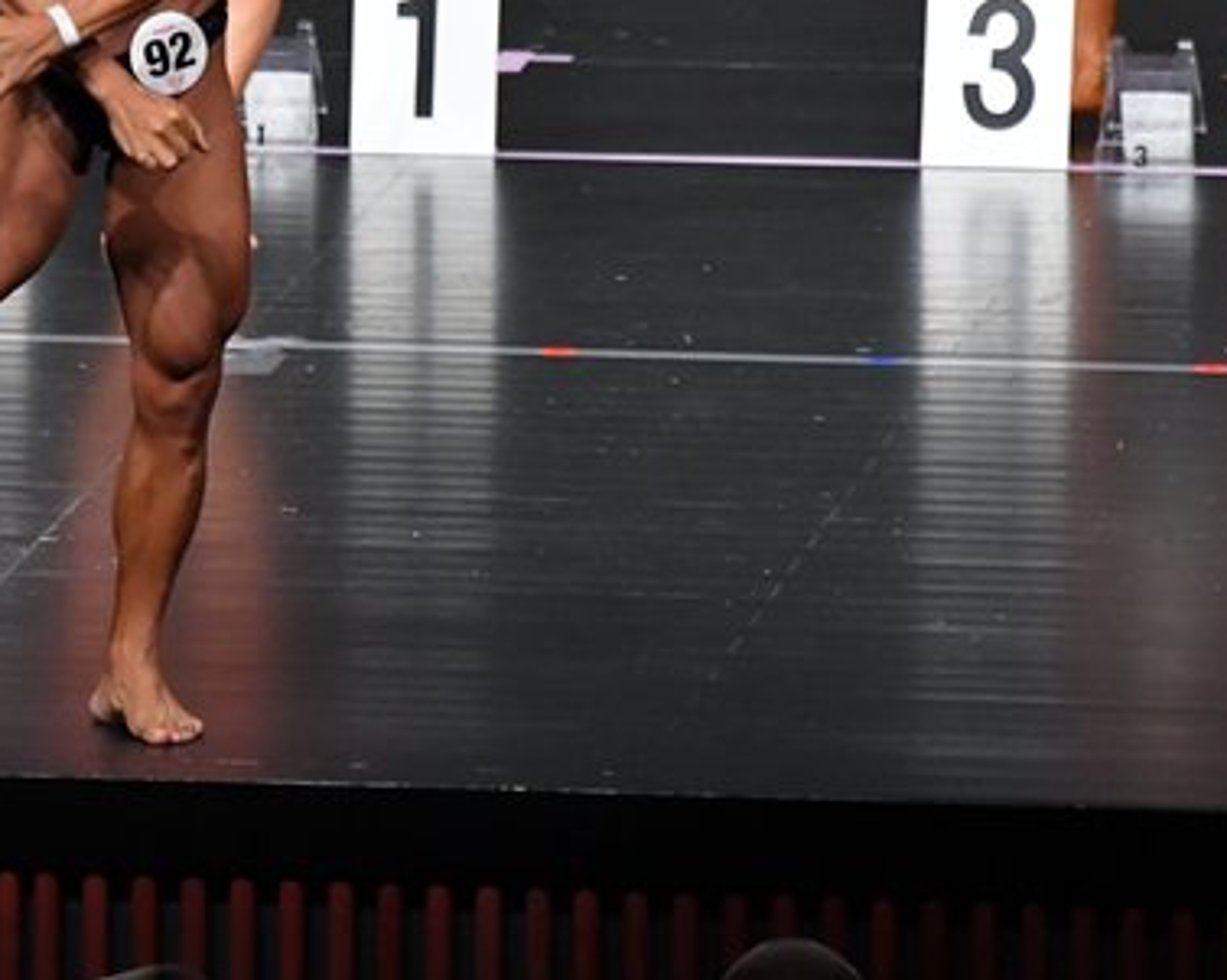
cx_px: 295
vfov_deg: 2.7
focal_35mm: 579
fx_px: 21010
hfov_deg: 3.3
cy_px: 290
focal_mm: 200
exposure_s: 1/400
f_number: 5.6
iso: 5000
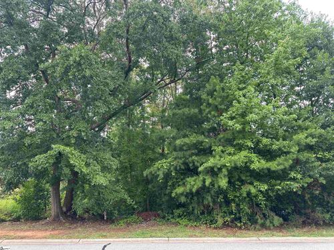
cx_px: 167
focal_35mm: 24
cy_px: 125
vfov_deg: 56.8
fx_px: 232
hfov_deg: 71.6
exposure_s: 1/328
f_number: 1.78
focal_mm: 6.86
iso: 80
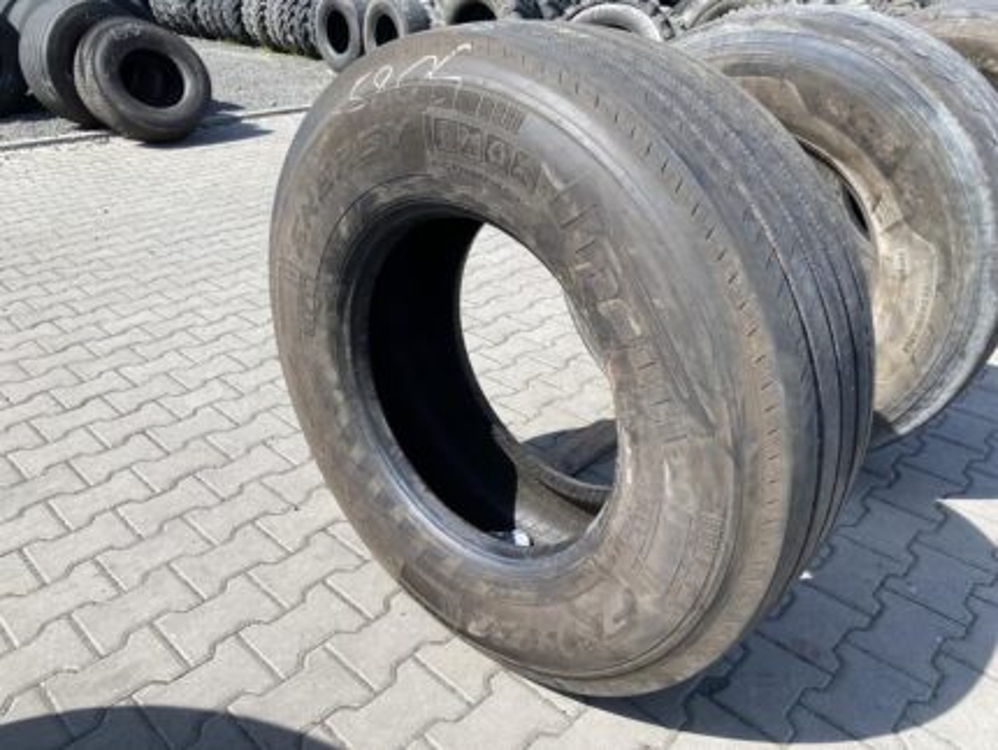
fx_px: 750
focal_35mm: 26
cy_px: 375
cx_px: 499
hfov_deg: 67.3
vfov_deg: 53.1
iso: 32
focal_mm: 4.25
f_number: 1.8
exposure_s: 1/1429
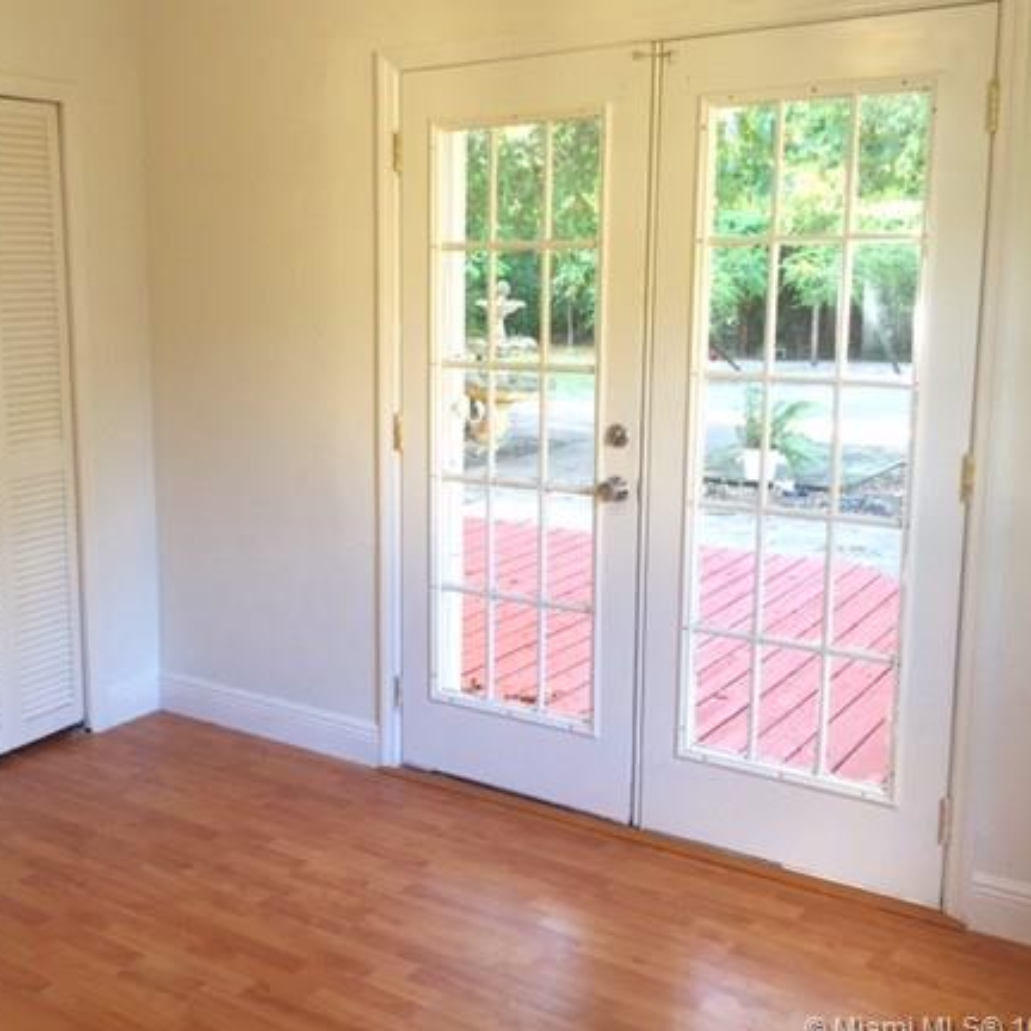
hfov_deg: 43.4
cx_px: 365
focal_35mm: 38
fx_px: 1280
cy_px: 477
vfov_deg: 43.8
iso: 64
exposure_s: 1/30
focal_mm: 4.15
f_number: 2.2
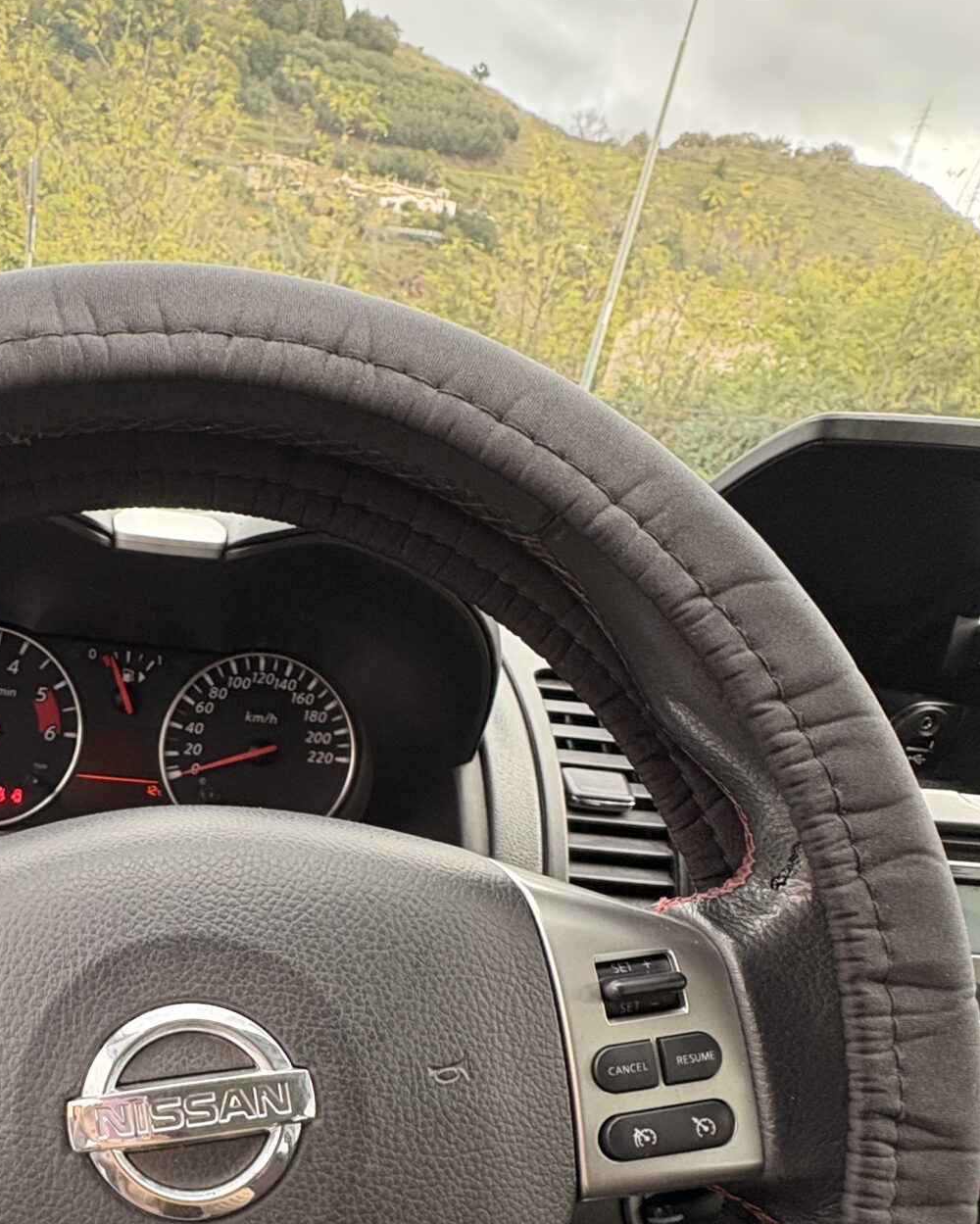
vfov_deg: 59.2
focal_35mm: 28
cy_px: 903
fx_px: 1015
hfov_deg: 47.2
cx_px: 126
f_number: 2.2
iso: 200
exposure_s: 1/99
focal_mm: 2.22
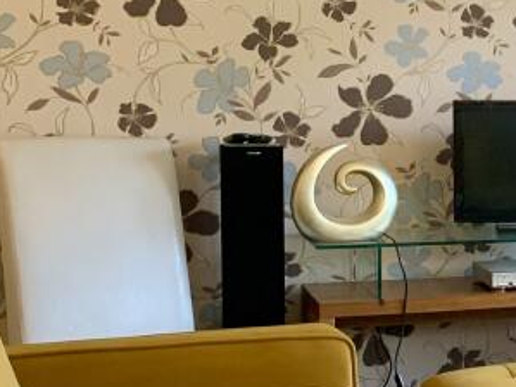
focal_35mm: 89
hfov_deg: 19.3
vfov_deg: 16.6
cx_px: 768
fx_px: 1326
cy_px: 216
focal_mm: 4.25
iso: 100
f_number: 1.8
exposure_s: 1/60
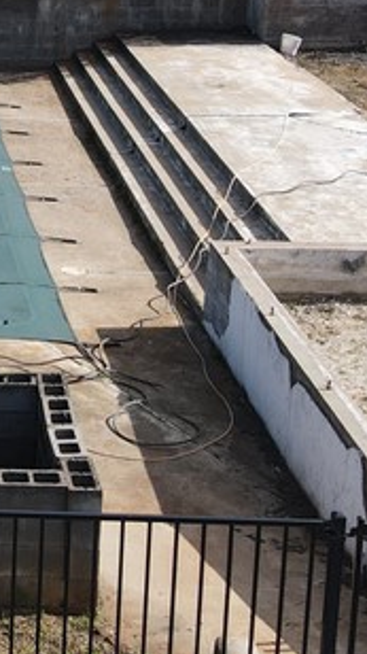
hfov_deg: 12.9
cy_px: 108
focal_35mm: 87
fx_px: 1507
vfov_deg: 24.0
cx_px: -238
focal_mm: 4.5
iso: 100
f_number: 2.8
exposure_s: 1/640
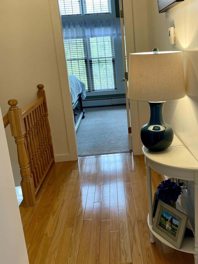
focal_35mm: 37
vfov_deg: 50.1
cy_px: 124
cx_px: 126
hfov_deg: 38.4
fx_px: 282
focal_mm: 4.2
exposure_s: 1/60
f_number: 1.6
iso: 100
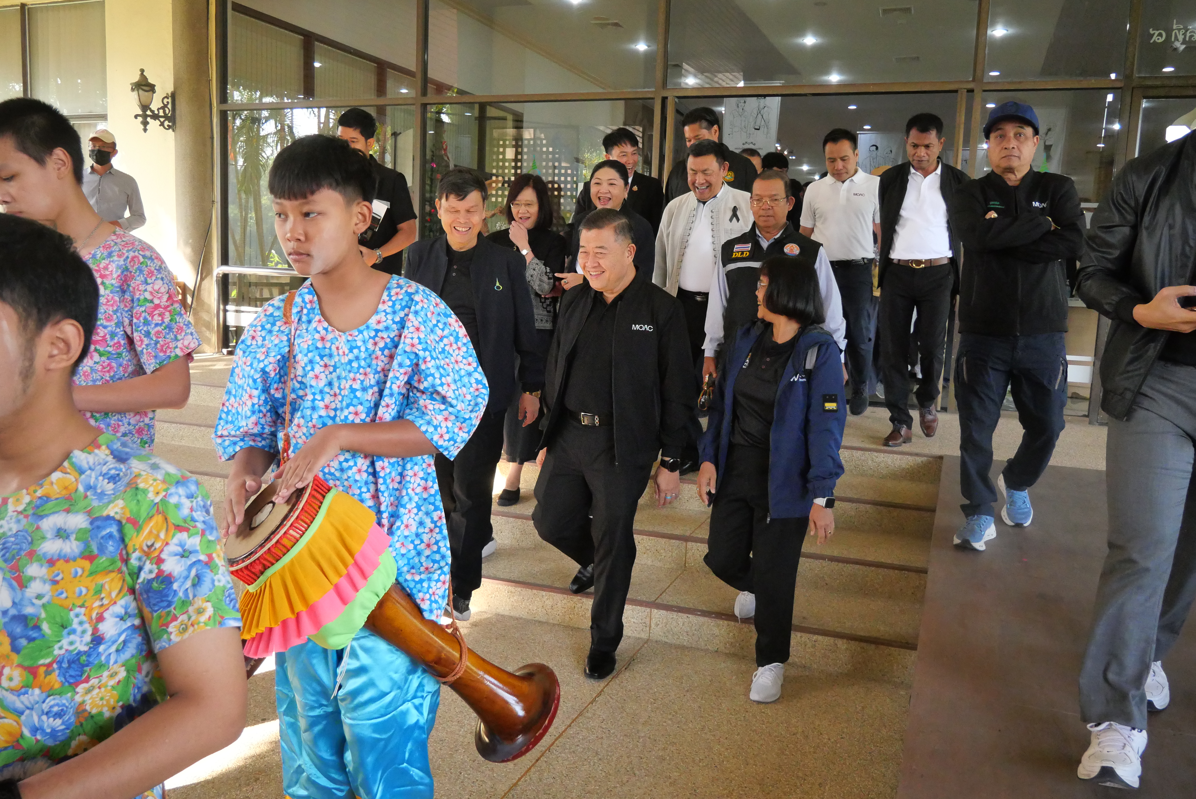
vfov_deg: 45.0
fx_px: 964
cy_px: 400
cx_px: 598
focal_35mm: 29
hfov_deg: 63.6
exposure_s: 1/500
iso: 3200
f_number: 4
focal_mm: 14
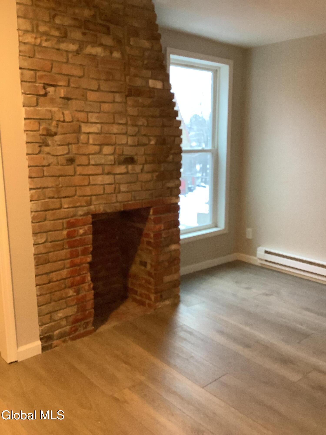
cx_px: 163
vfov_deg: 58.4
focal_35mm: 31
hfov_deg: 45.4
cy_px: 218
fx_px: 389
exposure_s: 1/50
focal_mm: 3.3
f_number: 2.4
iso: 200
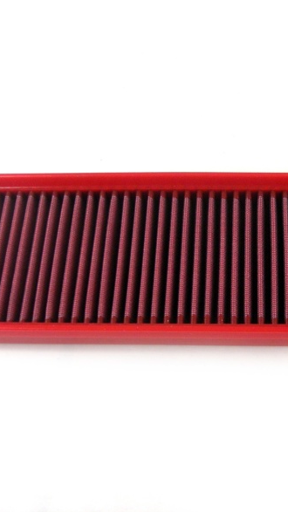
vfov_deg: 39.9
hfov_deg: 22.5
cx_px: 261
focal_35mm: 52
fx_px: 706
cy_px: 251
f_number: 2.8
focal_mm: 5.7
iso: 132
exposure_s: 1/50.4
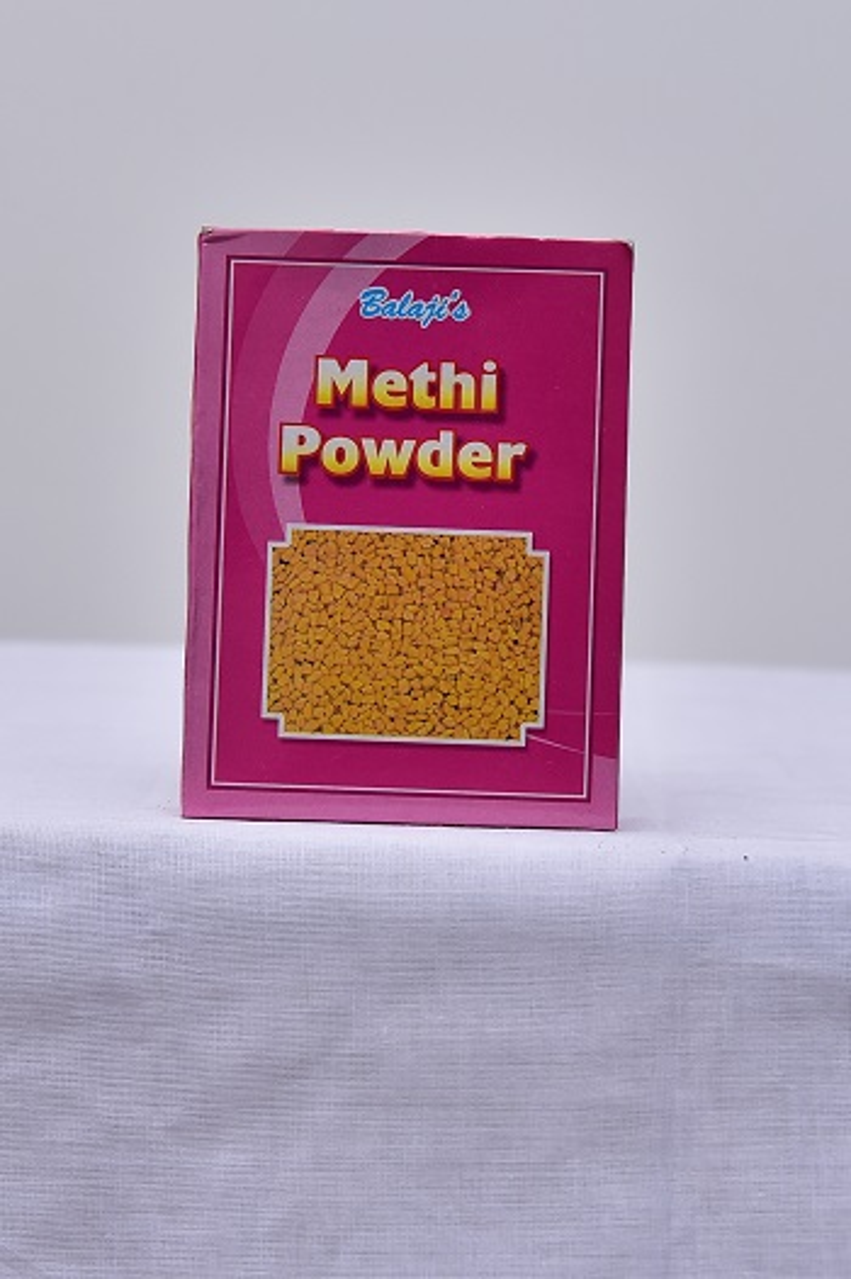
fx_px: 1633
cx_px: 426
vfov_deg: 42.8
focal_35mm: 46
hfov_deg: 29.2
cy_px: 640
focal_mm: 46
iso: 1250
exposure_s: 1/160
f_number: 4.5
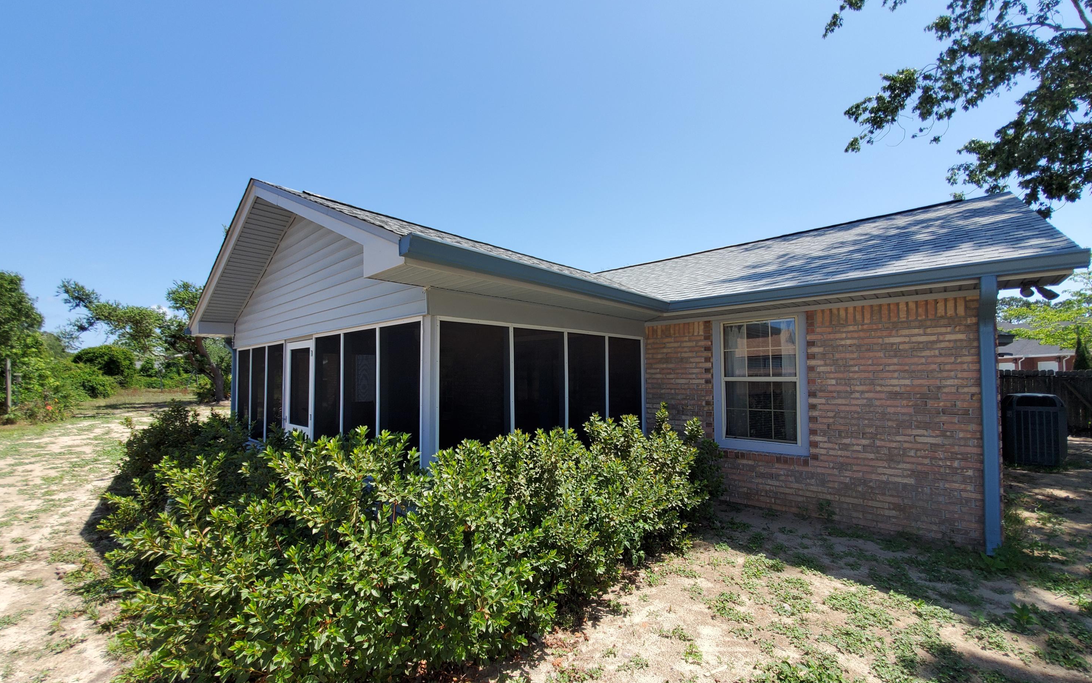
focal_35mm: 14
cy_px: 349
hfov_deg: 105.3
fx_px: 417
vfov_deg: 78.6
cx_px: 546
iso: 50
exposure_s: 1/720
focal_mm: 1.8
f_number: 2.2
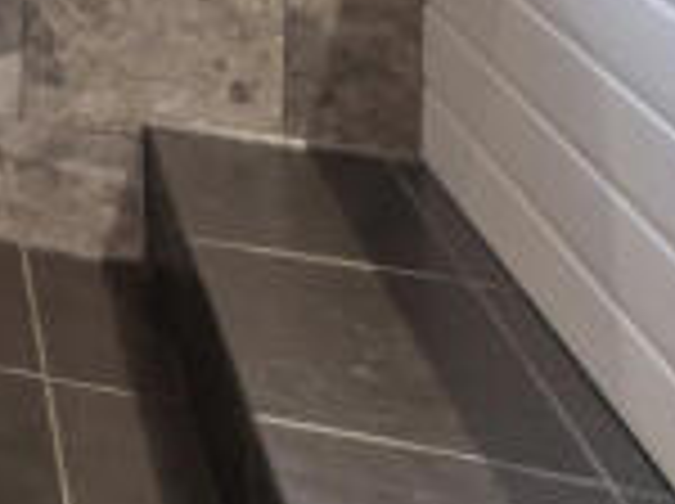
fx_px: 1227
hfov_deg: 20.1
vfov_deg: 17.6
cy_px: -457
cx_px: -596
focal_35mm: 63
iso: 100
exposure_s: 1/5
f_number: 8
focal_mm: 10
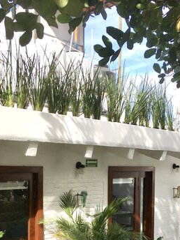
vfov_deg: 34.2
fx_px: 374
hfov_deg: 27.0
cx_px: 107
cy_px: 201
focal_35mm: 54
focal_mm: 4.15
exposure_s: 1/620
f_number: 2.2
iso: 25
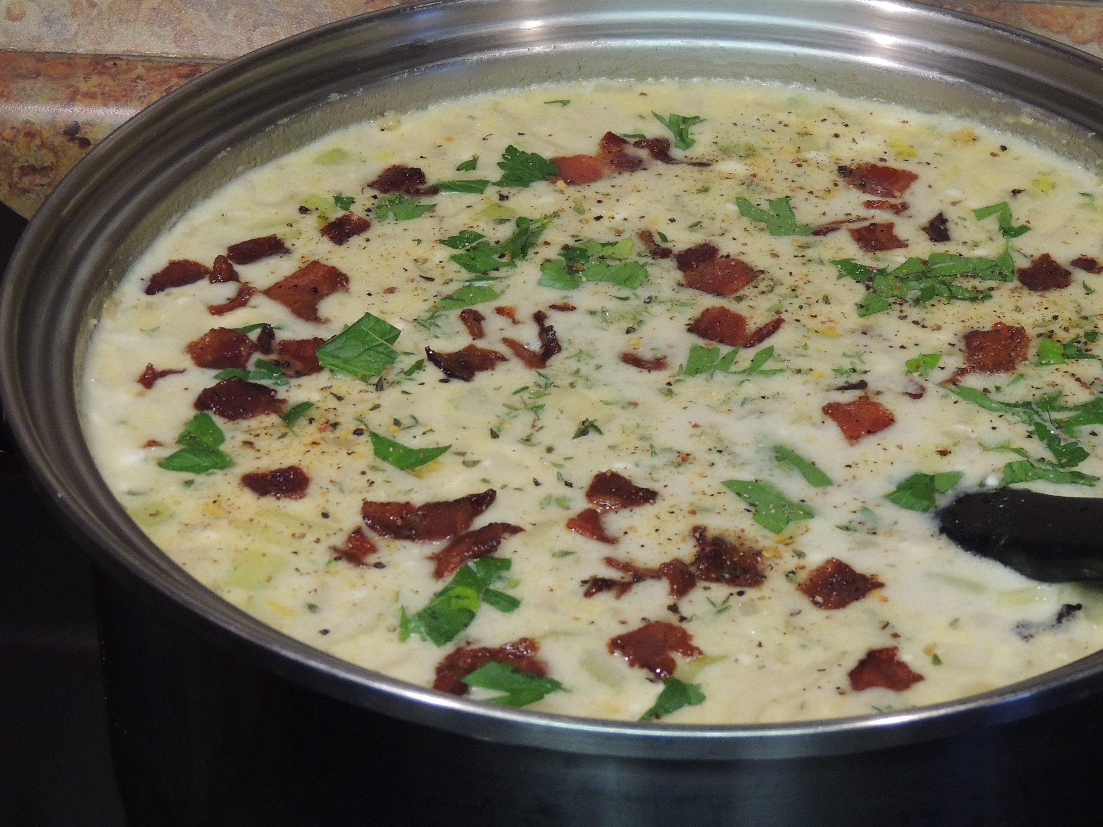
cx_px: 650
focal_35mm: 99
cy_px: 337
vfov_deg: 14.9
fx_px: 3154
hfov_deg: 19.8
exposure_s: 1/30
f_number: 3.9
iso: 400
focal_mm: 13.3
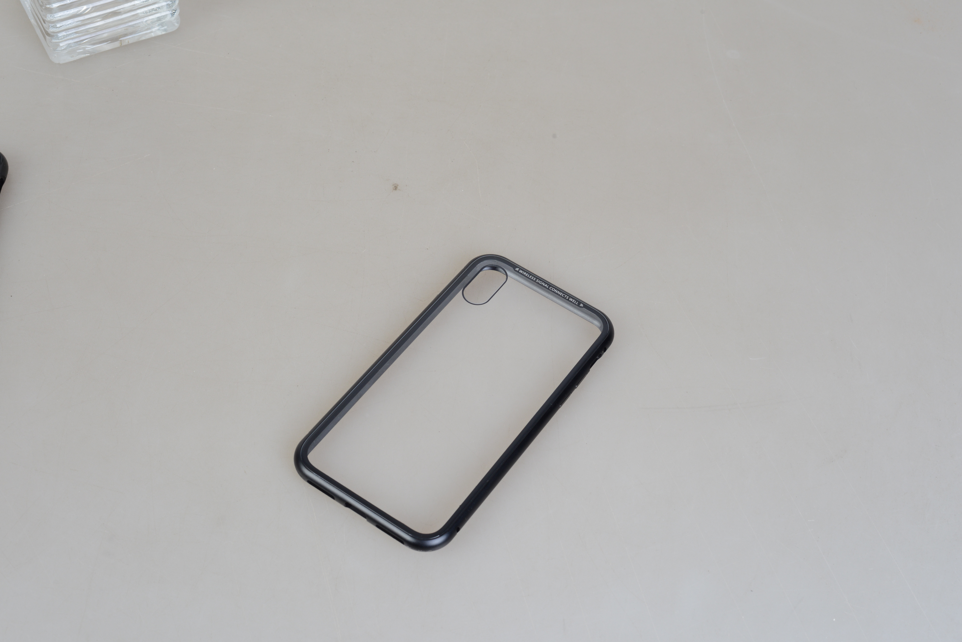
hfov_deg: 39.6
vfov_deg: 27.0
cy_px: 321
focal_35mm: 50
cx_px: 481
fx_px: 1337
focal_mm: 50
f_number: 13
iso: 400
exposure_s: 1/125
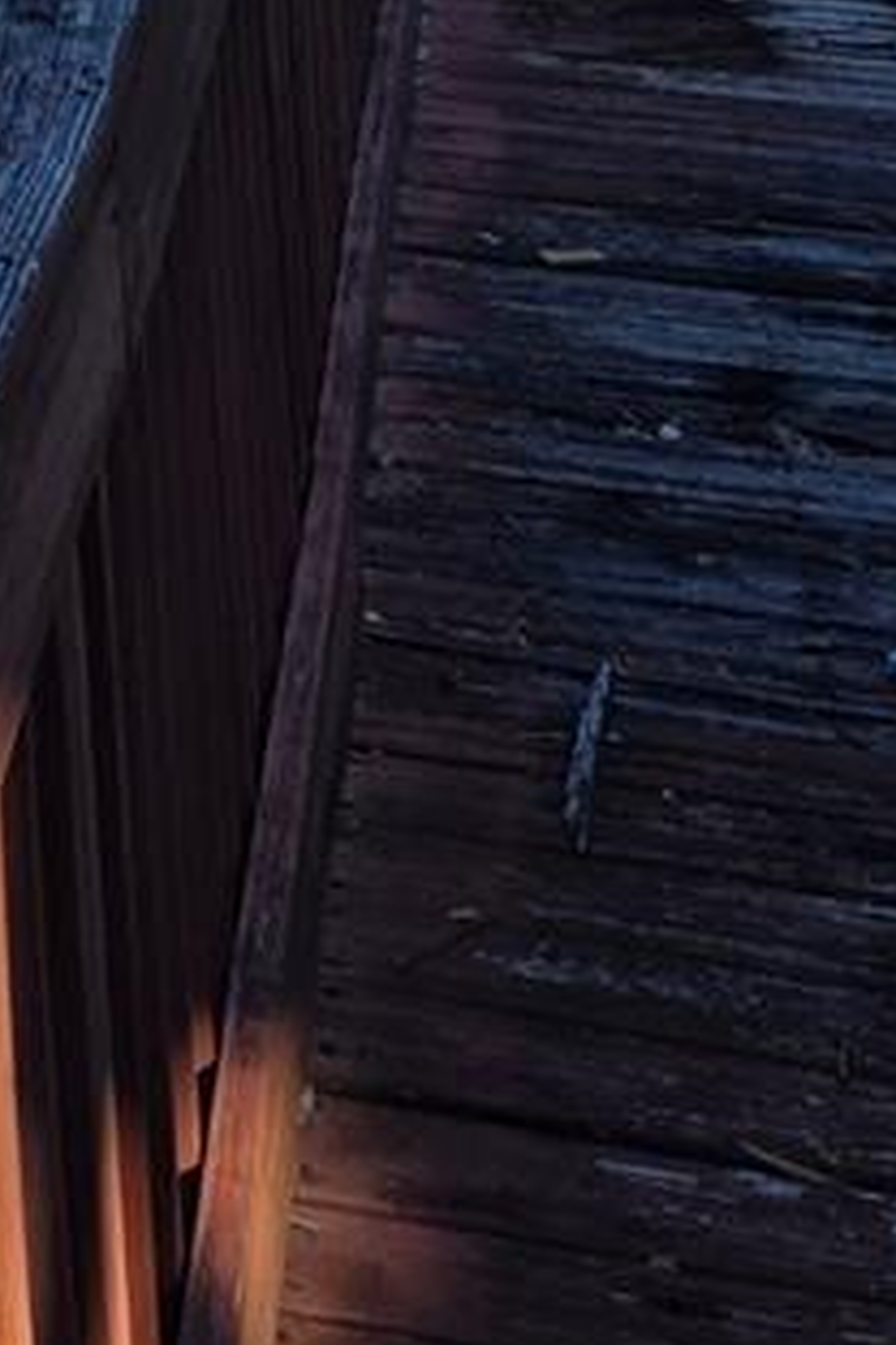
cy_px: -836
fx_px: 3434
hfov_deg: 14.1
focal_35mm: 92
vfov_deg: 18.7
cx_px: -362
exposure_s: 1/1546
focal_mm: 5.4
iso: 25
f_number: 1.8
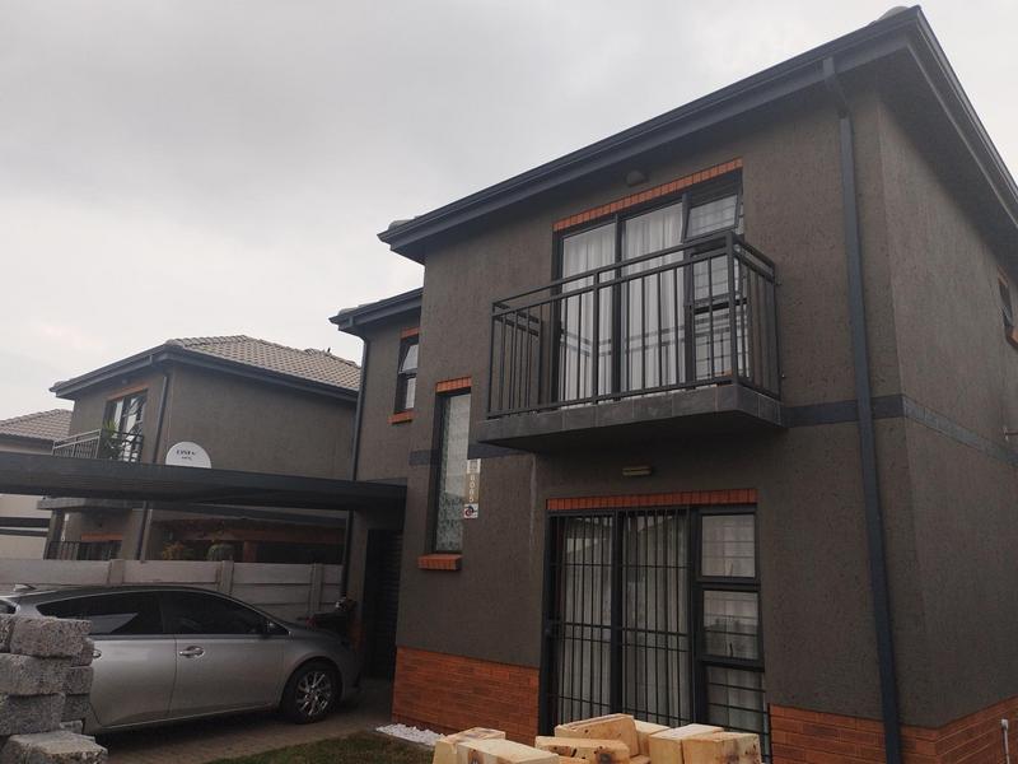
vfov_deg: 53.1
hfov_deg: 67.3
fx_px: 765
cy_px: 382
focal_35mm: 26
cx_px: 509
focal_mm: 6.24
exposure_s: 1/100
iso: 197
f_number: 1.8
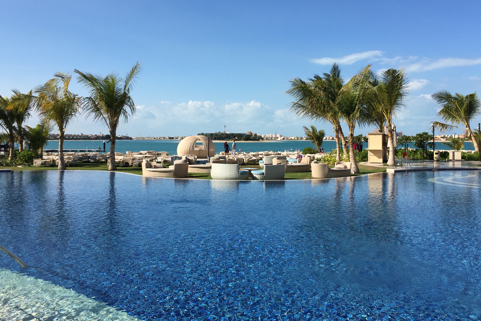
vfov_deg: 42.2
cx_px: 246
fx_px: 414
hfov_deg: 60.3
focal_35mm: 31
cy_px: 139
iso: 32
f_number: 2.2
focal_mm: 4.15
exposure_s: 1/2326
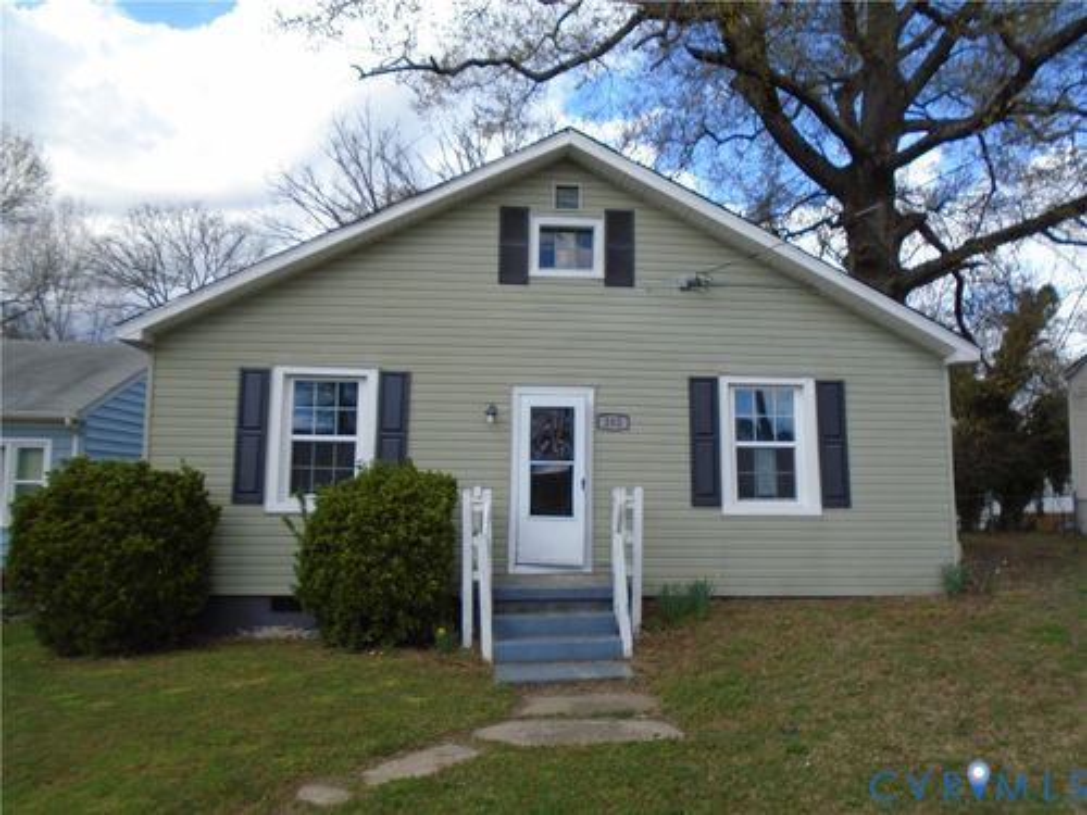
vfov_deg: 53.1
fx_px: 816
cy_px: 408
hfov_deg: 67.3
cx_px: 544
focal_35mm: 26
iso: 100
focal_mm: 4.6
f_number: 3.2
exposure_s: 1/1250
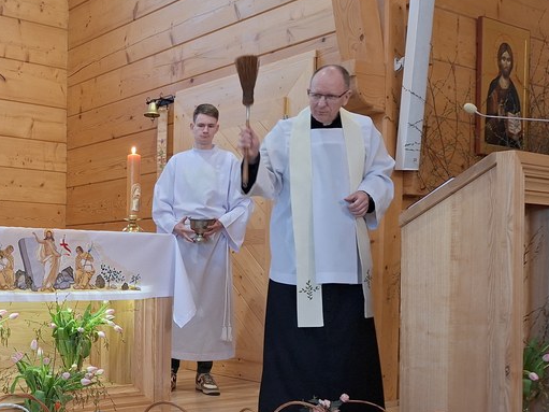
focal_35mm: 45
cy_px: 284
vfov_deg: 31.8
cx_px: 44
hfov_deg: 38.8
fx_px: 714
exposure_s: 1/50
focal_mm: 5.54
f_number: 1.8
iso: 100
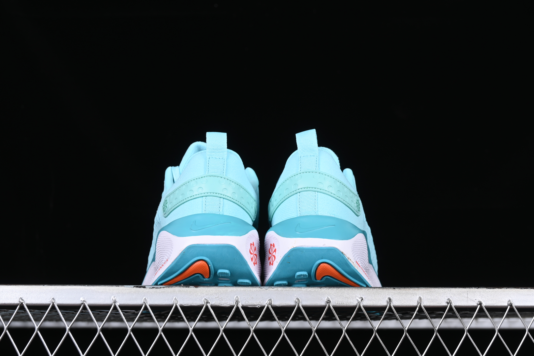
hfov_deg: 28.6
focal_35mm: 70
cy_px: 178
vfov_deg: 19.3
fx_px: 1046
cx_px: 267
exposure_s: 1/80
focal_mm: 47
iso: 160
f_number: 8
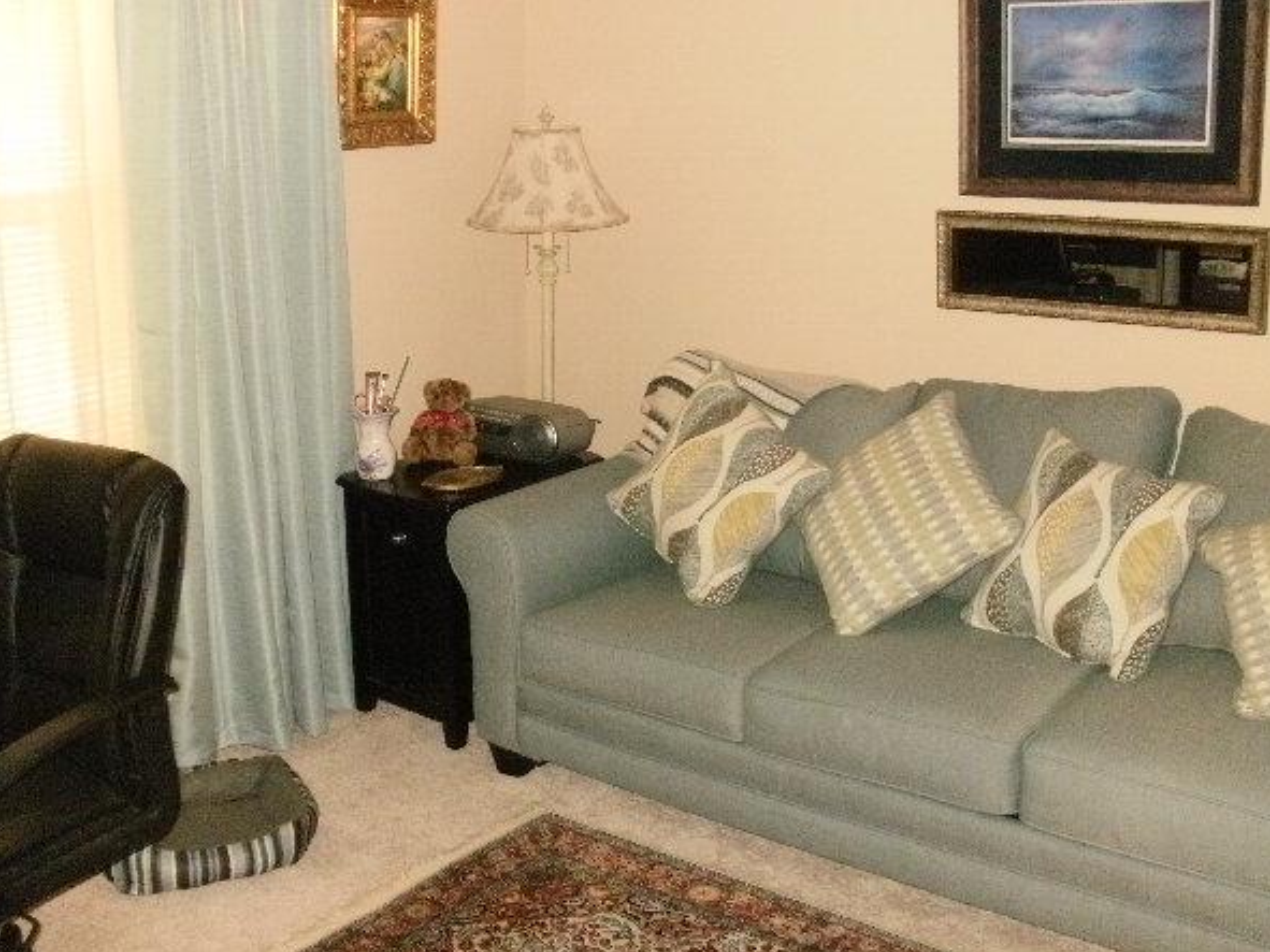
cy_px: 514
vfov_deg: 36.8
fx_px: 1431
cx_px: 677
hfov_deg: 47.8
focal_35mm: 39
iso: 400
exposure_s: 1/30
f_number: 3.5
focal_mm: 6.3
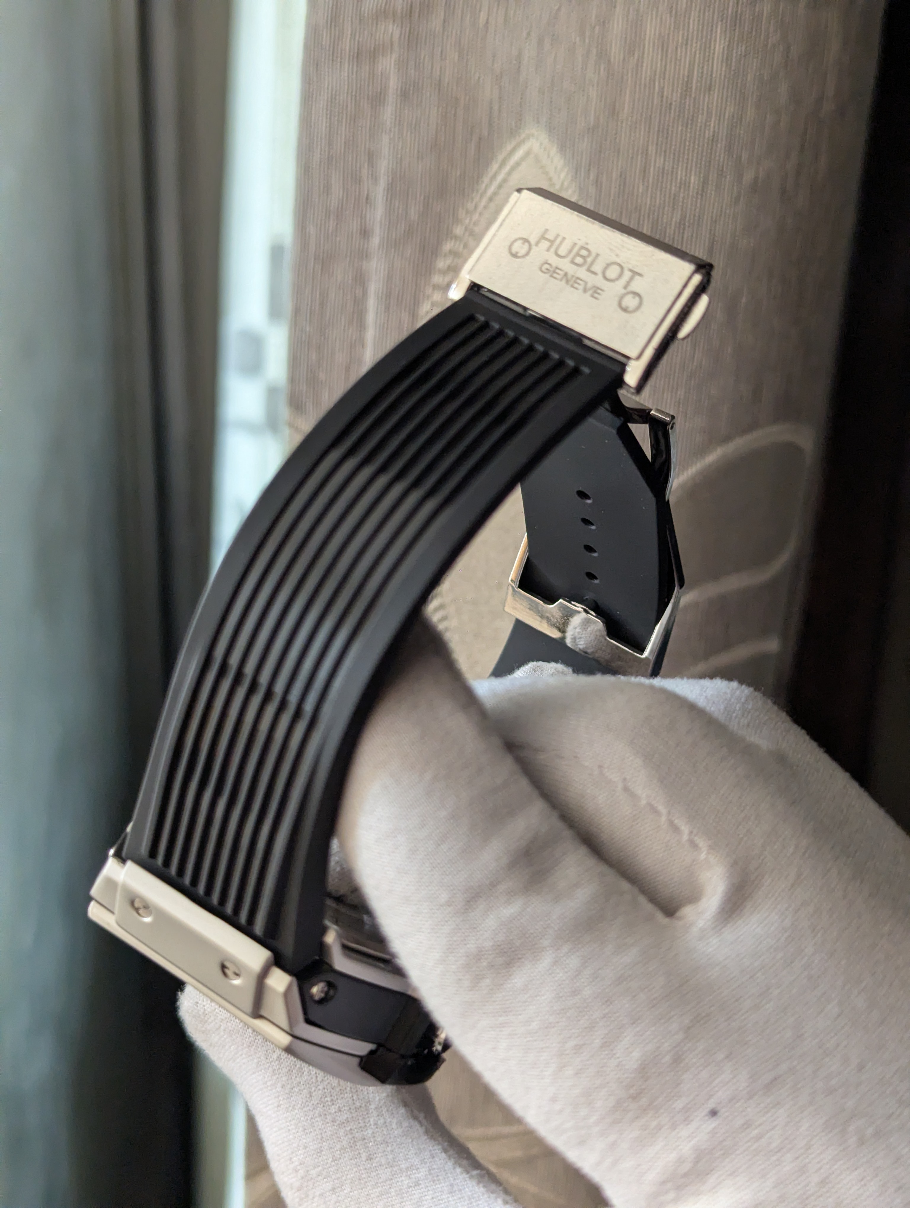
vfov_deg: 39.6
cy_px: 604
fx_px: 1678
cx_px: 455
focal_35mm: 48
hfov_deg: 30.3
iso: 381
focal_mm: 6.81
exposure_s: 1/444
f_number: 1.85
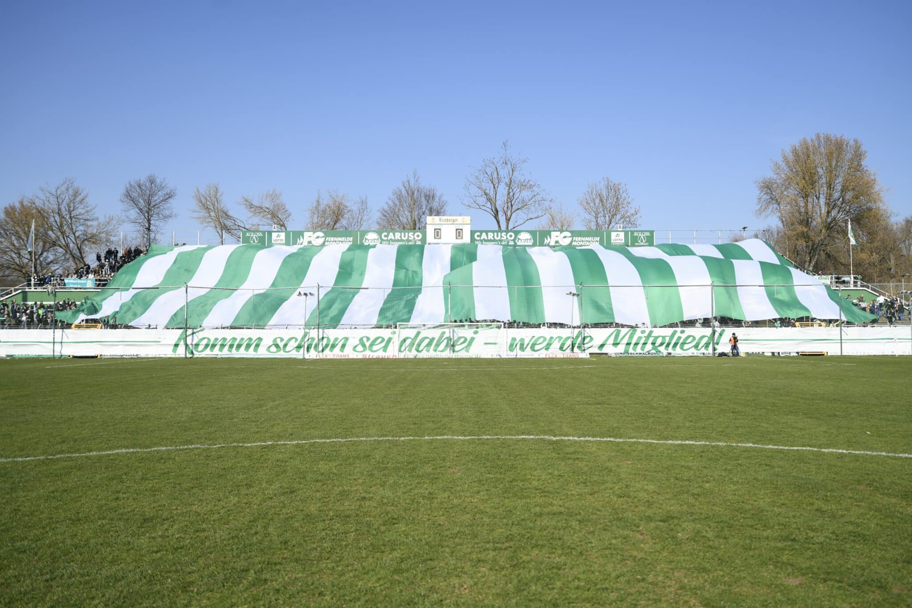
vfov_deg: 42.3
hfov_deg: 60.3
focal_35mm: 31
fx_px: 785
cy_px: 304
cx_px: 456
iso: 64
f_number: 2.8
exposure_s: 1/1250
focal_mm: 31
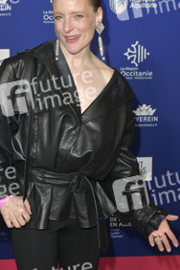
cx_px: 75
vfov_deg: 29.7
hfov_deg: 20.0
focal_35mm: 68
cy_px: 142
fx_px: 510
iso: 2000
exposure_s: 1/250
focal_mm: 48
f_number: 5.6
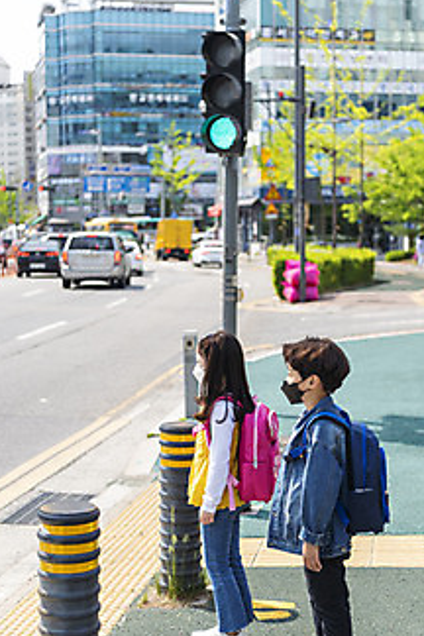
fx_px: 1201
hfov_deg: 20.0
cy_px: 318
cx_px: 252
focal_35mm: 68
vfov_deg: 29.7
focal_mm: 55
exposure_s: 1/800
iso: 200
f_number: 2.8
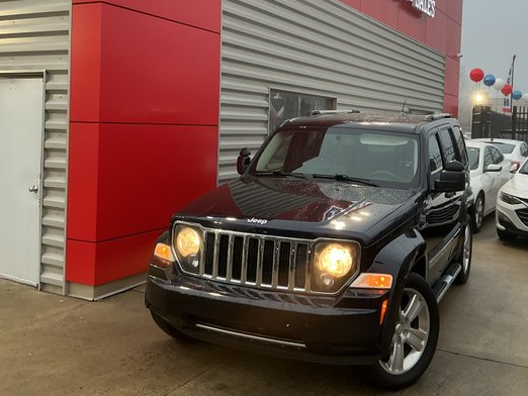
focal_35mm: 40
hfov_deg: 46.5
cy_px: 138
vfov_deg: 35.7
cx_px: 317
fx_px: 610
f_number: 1.8
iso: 50
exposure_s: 1/120
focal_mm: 3
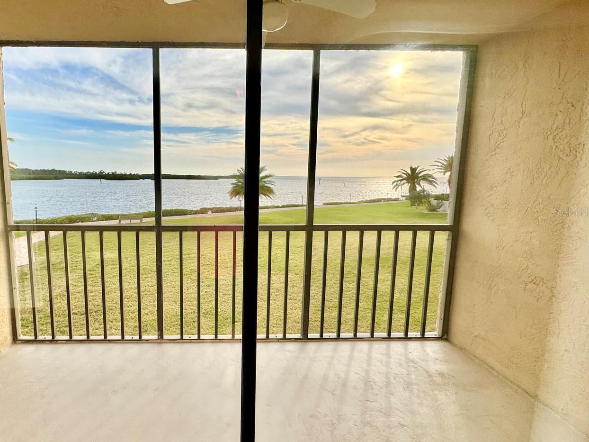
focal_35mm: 18
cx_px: 220
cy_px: 212
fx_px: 306
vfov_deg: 71.6
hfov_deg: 86.0
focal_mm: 2.22
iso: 40
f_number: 2.2
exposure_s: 1/312
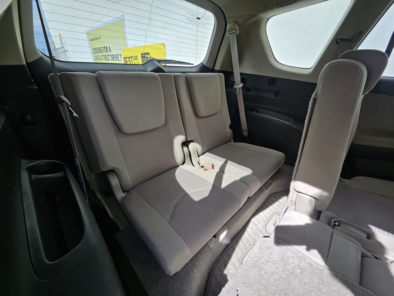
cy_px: 148
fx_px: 148
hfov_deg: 106.2
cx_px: 197
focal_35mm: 13
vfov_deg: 89.9
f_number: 2.2
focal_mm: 1.74
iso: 32
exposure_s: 1/167
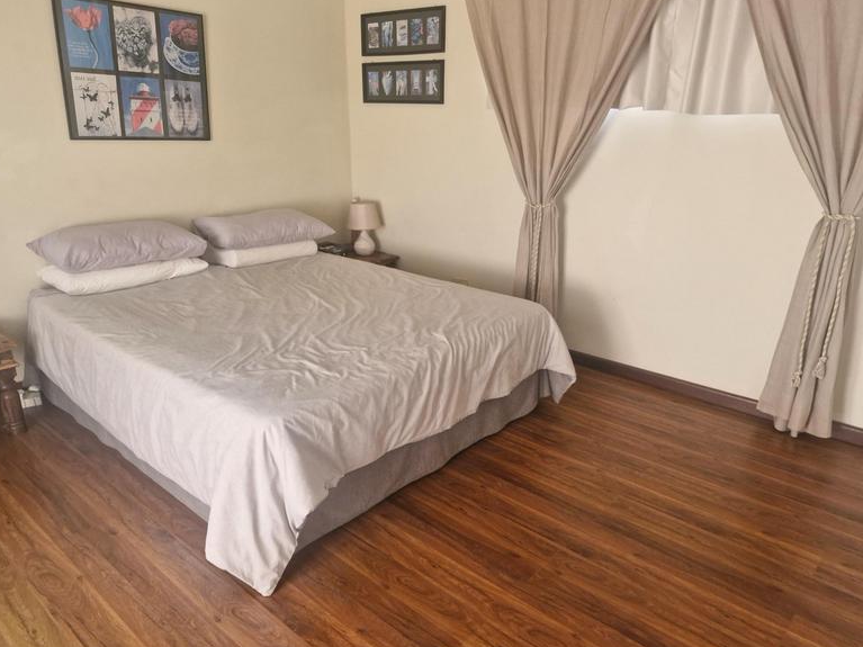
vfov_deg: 56.8
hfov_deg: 71.6
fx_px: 598
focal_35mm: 24
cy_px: 330
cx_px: 422
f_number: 1.8
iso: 500
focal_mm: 5.54
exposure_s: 1/100
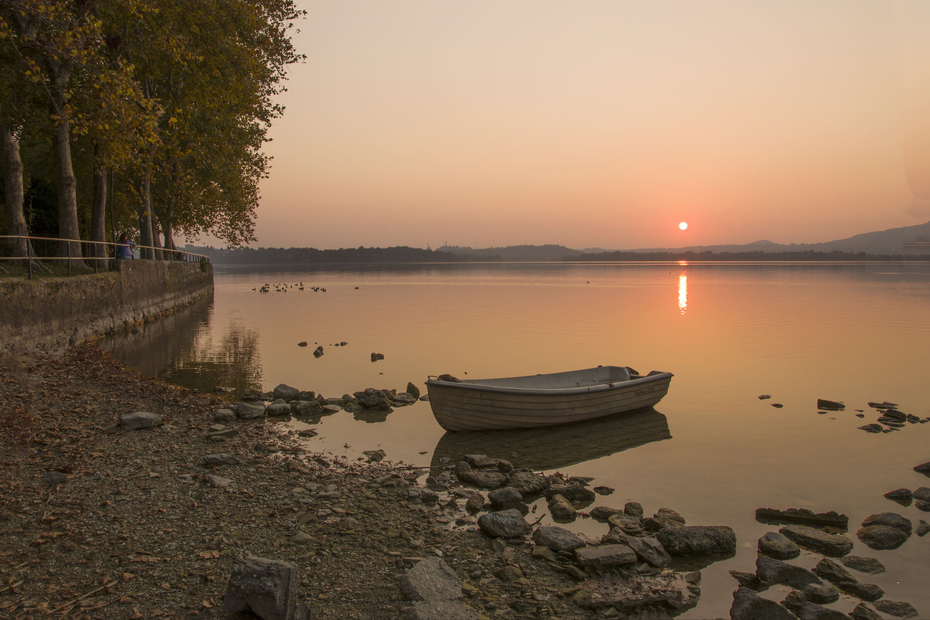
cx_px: 465
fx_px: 697
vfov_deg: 47.9
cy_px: 310
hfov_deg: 67.4
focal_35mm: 27
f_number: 10
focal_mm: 18
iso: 100
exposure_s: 1/80
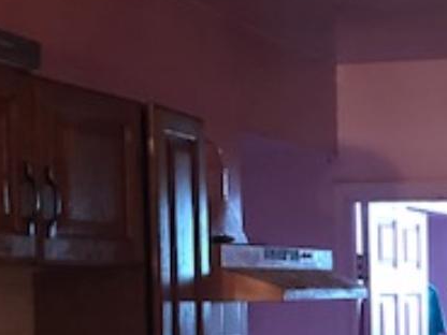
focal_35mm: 97
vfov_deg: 14.8
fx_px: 1253
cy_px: 376
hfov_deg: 19.4
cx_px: 487
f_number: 1.8
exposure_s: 1/5
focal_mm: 3.99
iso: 100
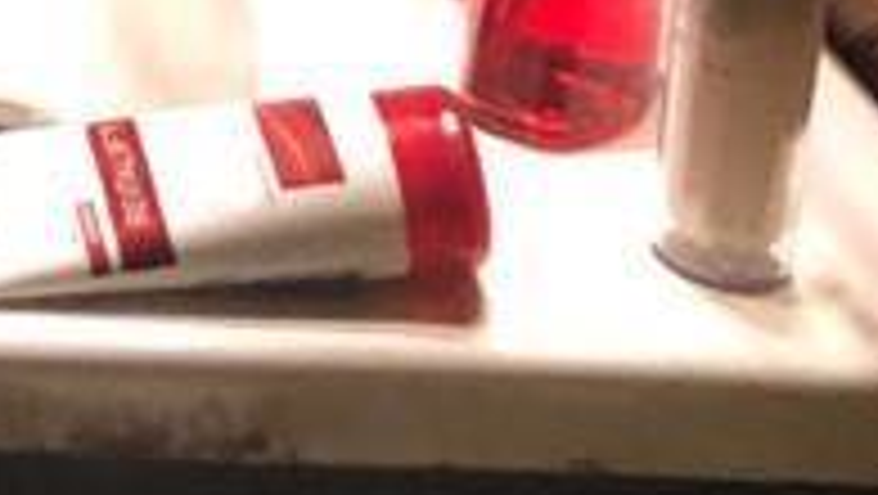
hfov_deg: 11.5
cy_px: -1089
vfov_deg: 6.7
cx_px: -1108
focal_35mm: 160
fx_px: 3728
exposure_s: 1/11
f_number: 1.8
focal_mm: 4
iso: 100
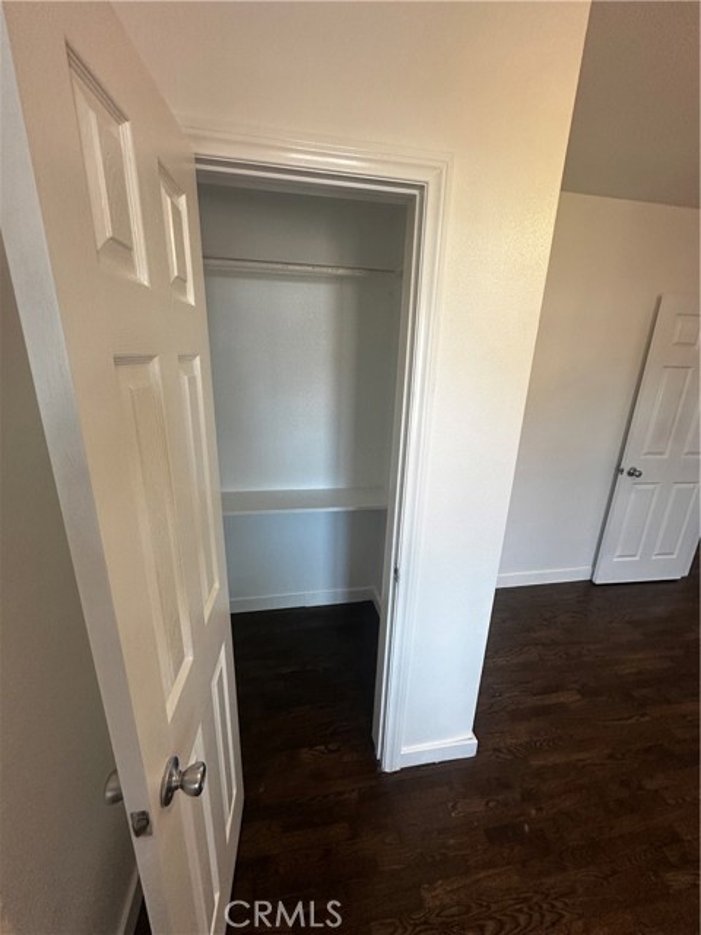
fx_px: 378
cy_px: 468
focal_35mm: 14
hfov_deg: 85.7
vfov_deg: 102.1
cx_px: 350
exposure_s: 1/120
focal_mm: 2.22
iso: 200
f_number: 2.2
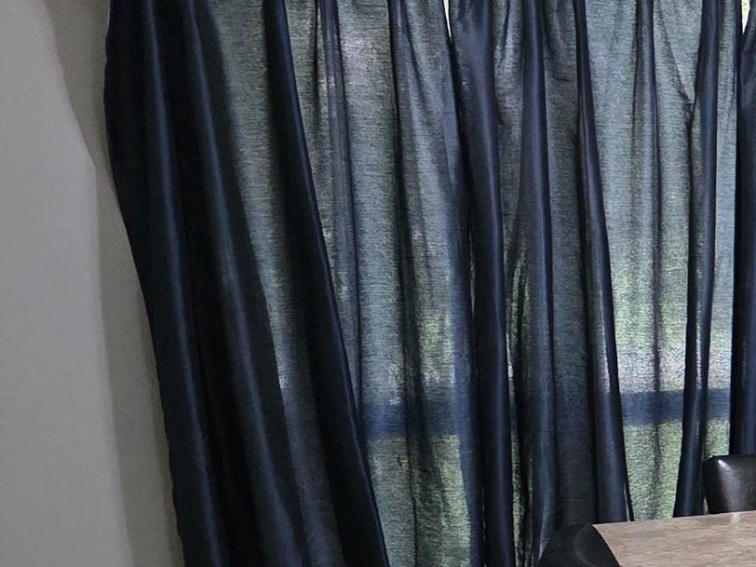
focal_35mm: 87
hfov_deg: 17.7
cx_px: 1400
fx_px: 1900
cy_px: 455
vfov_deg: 16.8
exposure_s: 1/120
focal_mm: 6.3
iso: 640
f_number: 1.7
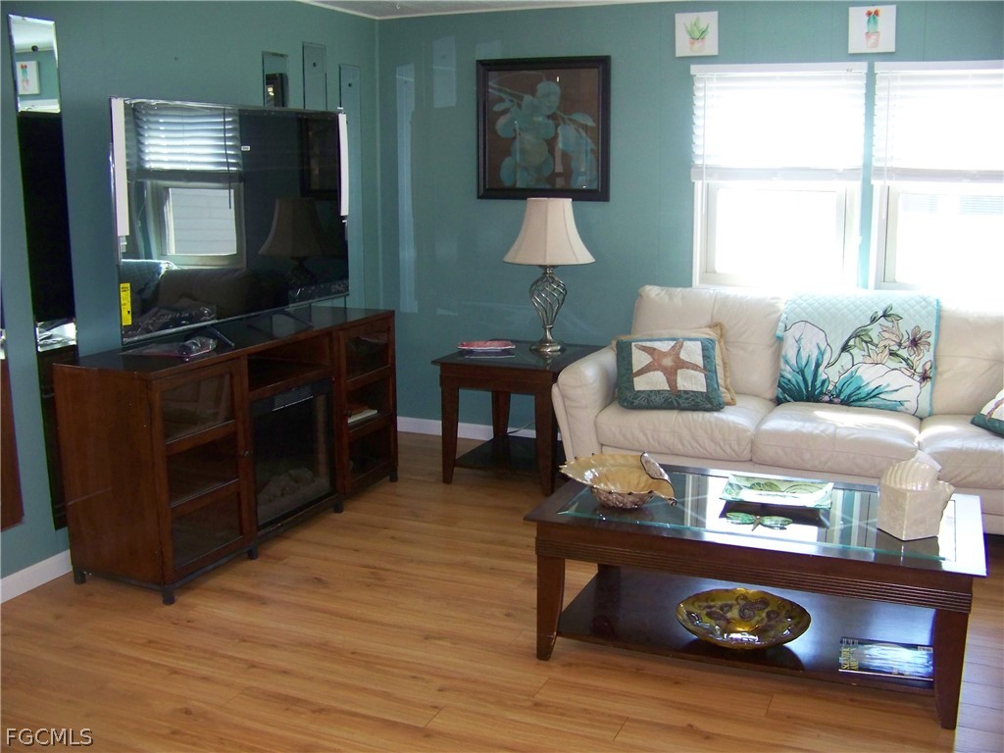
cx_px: 502
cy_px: 376
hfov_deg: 51.4
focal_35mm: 36
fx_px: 1044
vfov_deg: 39.7
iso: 200
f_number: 2.8
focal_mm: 5.85
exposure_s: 1/30
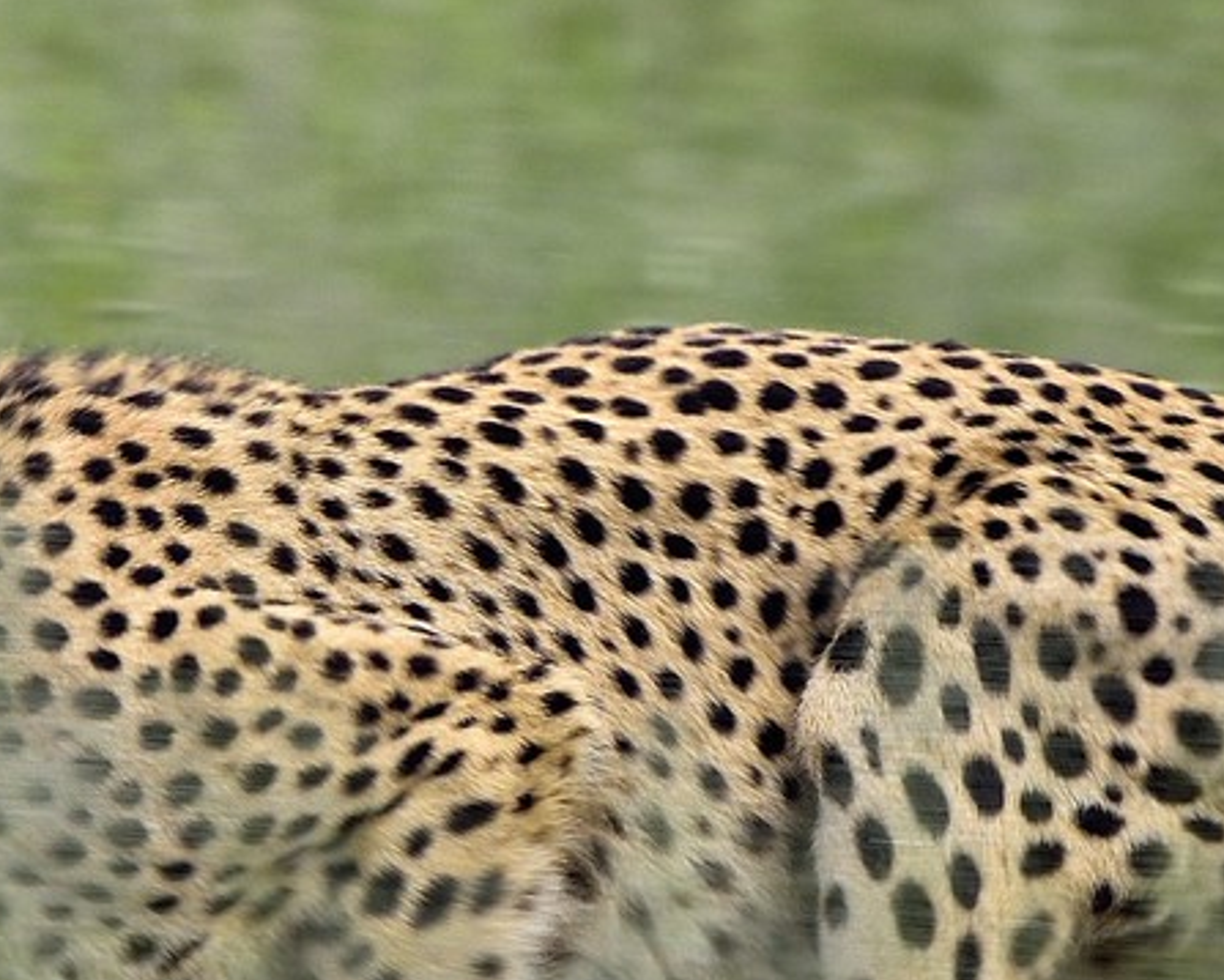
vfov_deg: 2.3
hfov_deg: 2.9
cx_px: 665
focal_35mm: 671
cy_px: 731
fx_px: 24318
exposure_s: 1/400
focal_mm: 200
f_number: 8
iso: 400
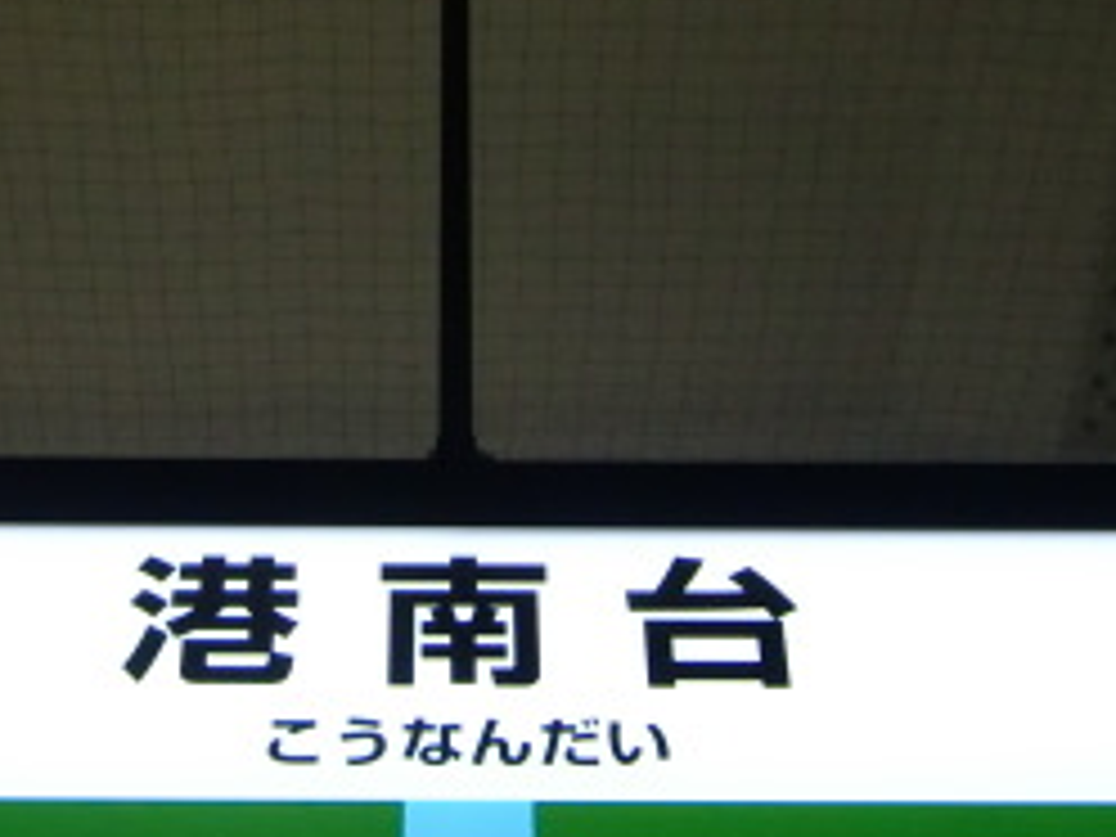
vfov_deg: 17.3
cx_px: 450
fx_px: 2740
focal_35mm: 85
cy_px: 256
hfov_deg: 23.0
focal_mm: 5.8
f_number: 2.7
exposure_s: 1/60
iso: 200
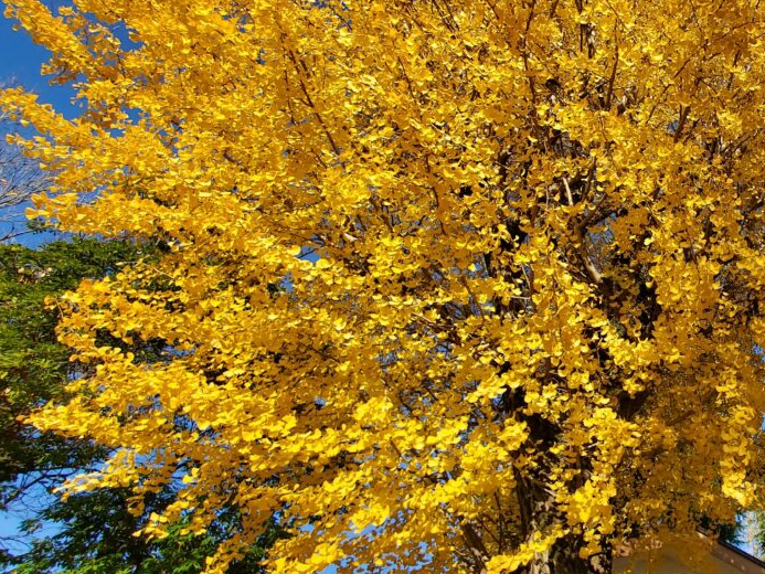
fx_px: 530
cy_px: 277
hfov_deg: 62.5
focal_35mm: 24
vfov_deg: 56.8
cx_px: 659
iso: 50
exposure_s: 1/652
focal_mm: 1.8
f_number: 2.2
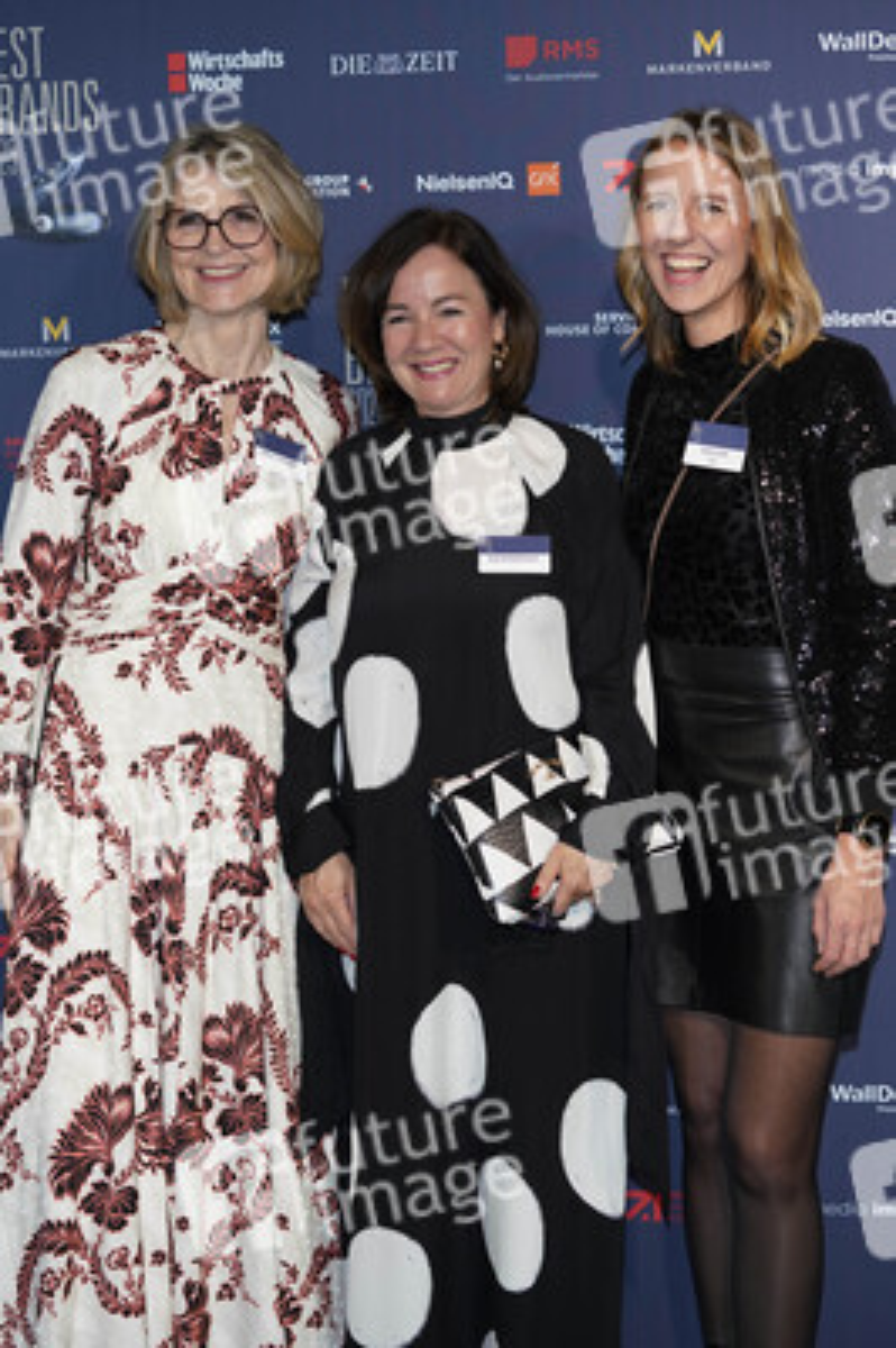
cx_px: 448
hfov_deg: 19.4
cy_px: 674
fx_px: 2618
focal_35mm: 70
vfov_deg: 28.9
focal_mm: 70
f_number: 5
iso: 400
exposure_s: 1/200
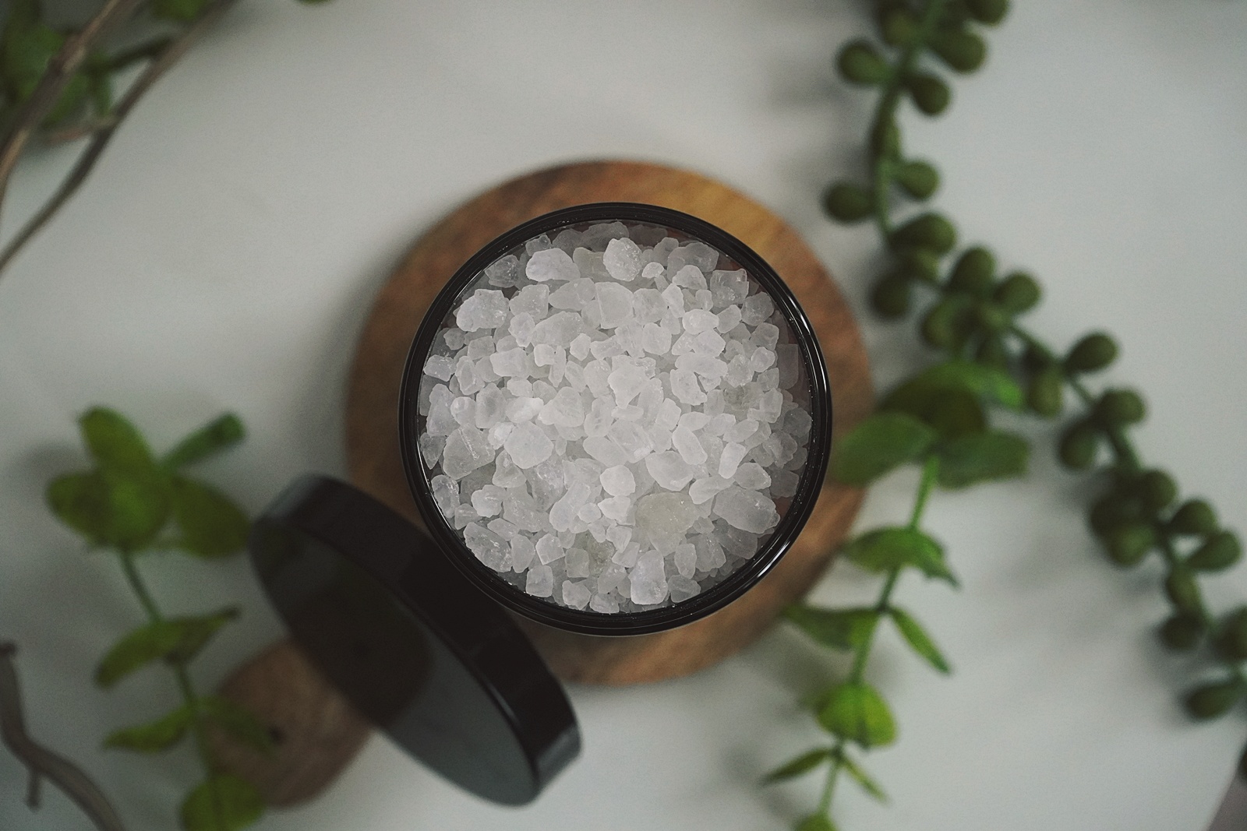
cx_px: 624
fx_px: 4313
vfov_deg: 11.0
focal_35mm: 124
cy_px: 416
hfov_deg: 16.5
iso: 2500
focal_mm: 83
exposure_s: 1/160
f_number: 4
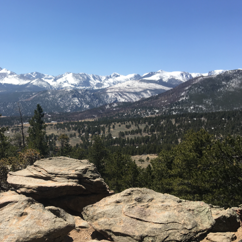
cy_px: 119
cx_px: 84
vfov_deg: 47.2
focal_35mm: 35
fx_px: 277
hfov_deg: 46.6
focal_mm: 4.15
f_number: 2.2
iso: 25
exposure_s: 1/1374
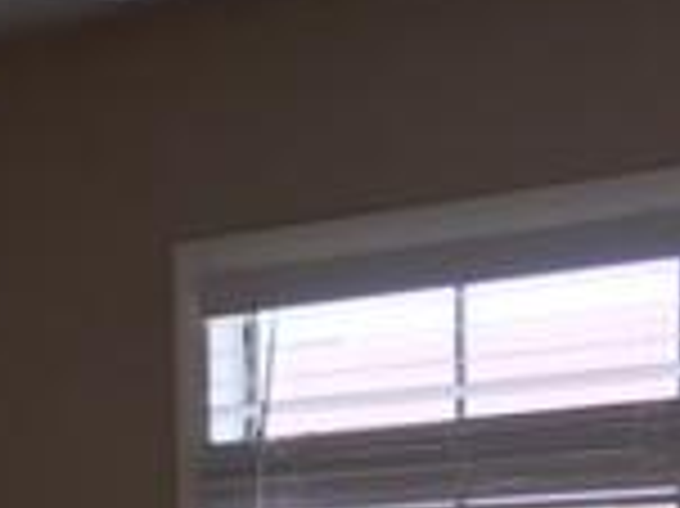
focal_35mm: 123
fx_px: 2414
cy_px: 832
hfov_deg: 15.1
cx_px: -279
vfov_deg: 11.4
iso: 25
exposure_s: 1/60
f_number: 2.2
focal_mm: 4.15
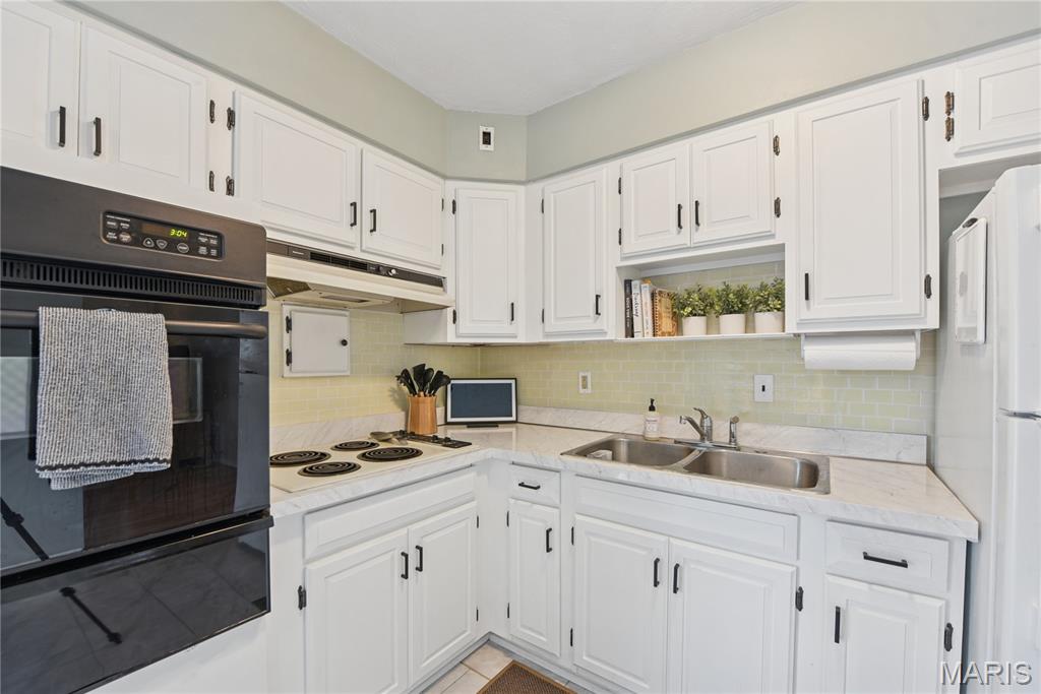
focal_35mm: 14
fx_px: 405
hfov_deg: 104.2
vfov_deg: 81.2
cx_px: 520
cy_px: 347
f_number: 6.3
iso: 400
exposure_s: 1/15
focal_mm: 14
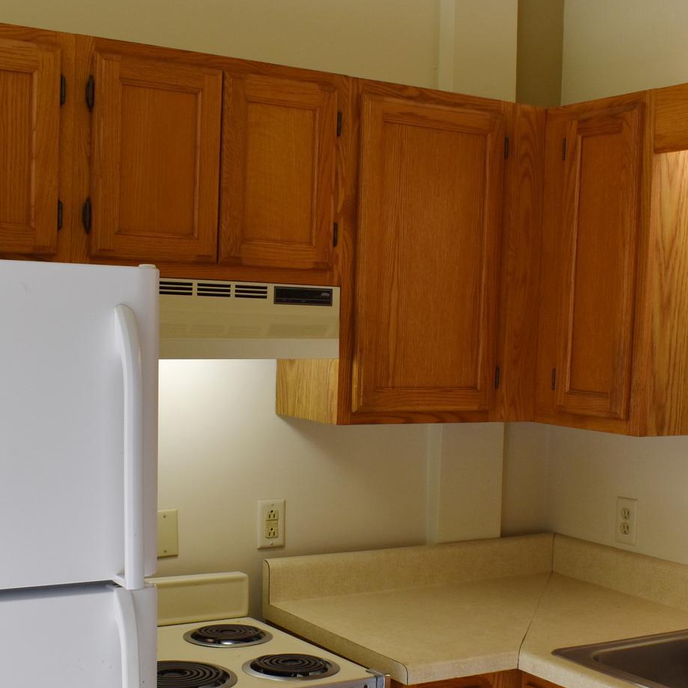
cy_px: 446
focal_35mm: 51
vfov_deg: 33.2
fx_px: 1147
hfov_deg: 33.4
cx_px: 359
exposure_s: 1/125
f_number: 5.6
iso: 400
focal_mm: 18
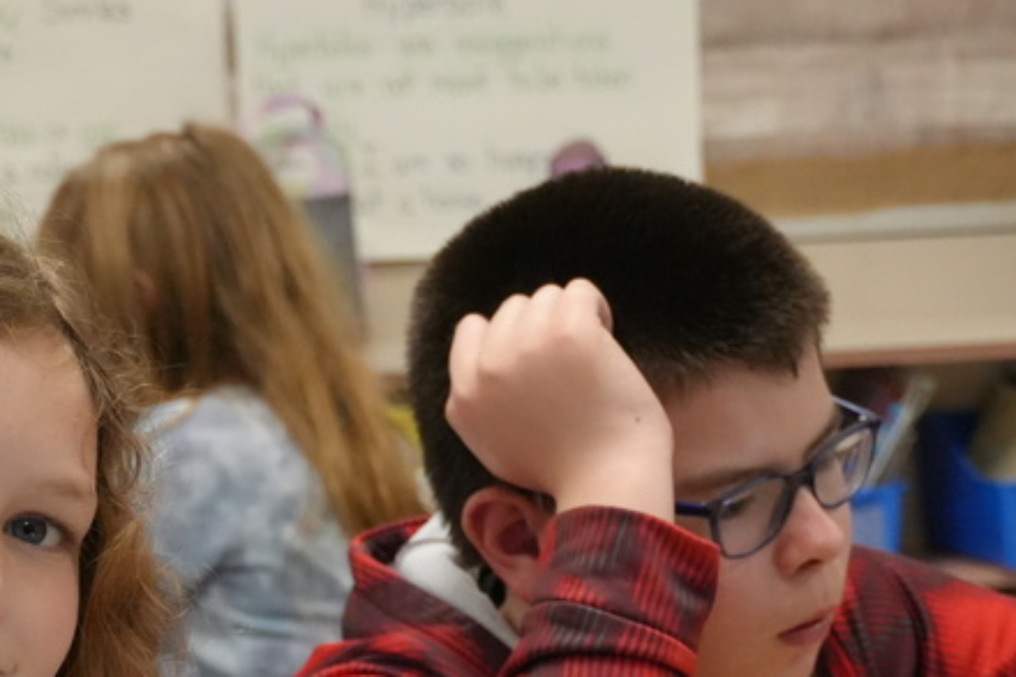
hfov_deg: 13.7
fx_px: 4236
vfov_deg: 9.0
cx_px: 552
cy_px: 745
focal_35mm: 150
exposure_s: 1/160
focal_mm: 43
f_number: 5.6
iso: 4000
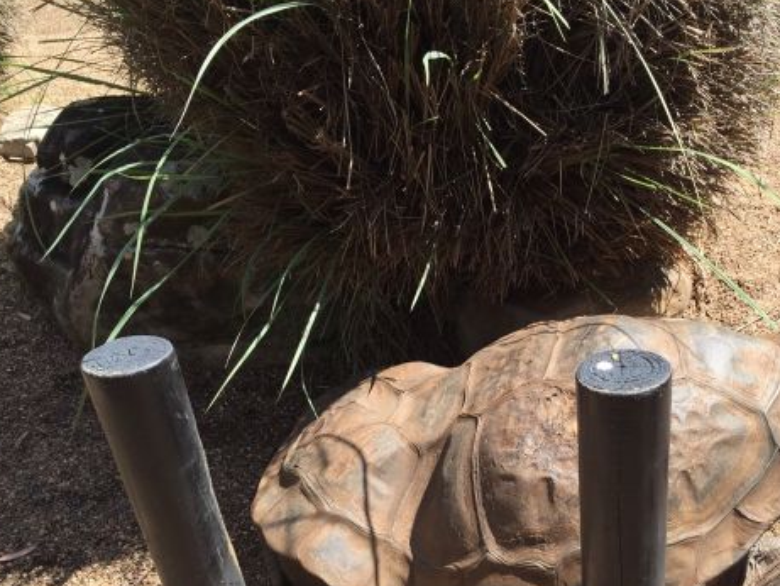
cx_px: 567
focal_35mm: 44
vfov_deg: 32.6
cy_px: 399
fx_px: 992
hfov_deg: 41.9
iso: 32
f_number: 2.2
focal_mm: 4.15
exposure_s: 1/775
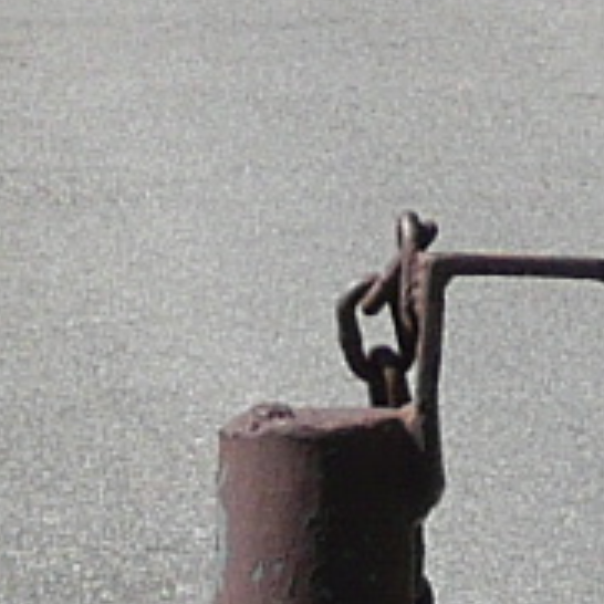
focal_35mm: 372
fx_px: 7344
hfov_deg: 4.6
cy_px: -956
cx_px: 1201
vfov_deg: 4.6
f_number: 3.9
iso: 100
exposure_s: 1/800
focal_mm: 6.5
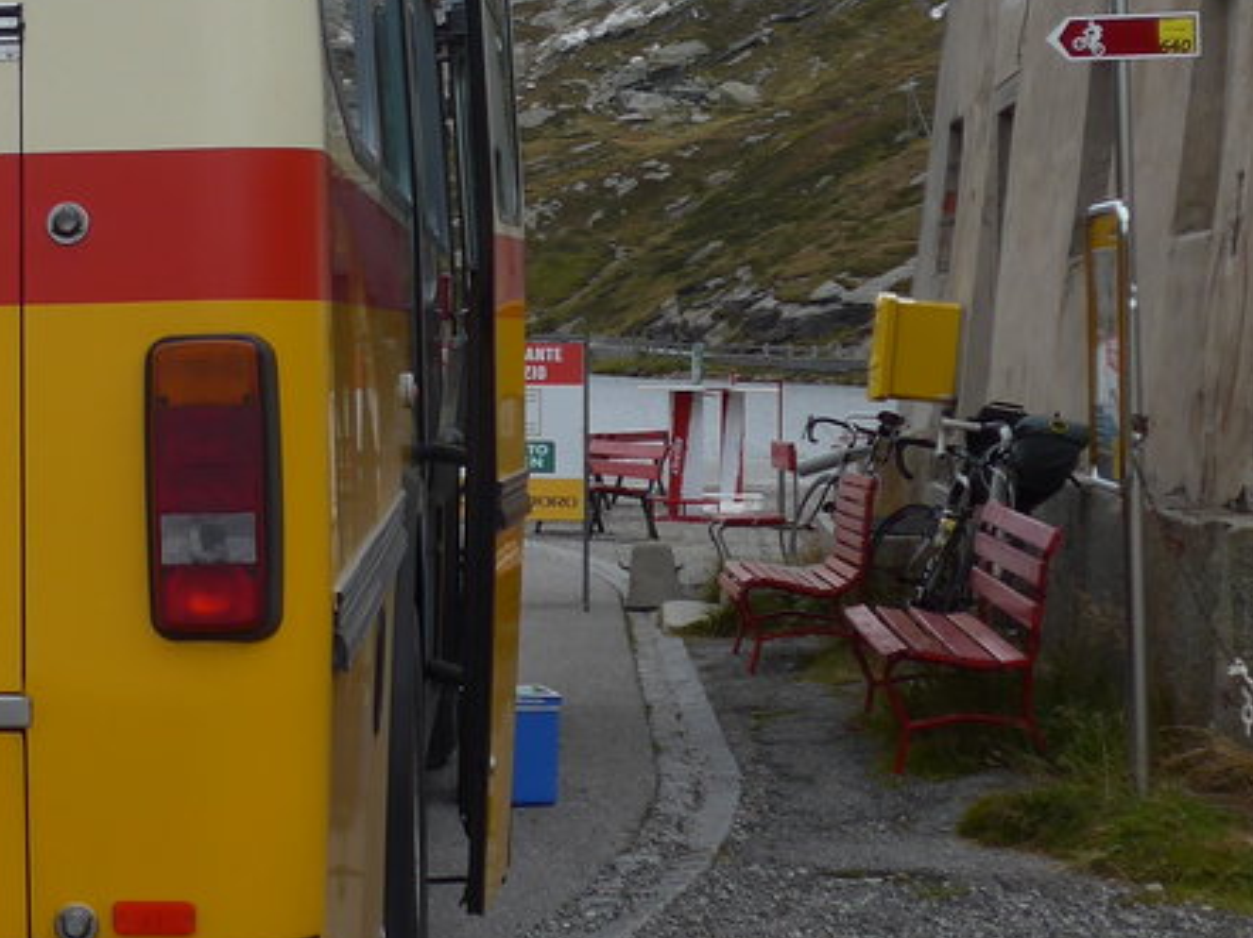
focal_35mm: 106
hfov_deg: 17.9
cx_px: -111
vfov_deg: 13.9
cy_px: 213
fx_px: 3835
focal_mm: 8
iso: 80
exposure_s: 1/640
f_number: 2.8
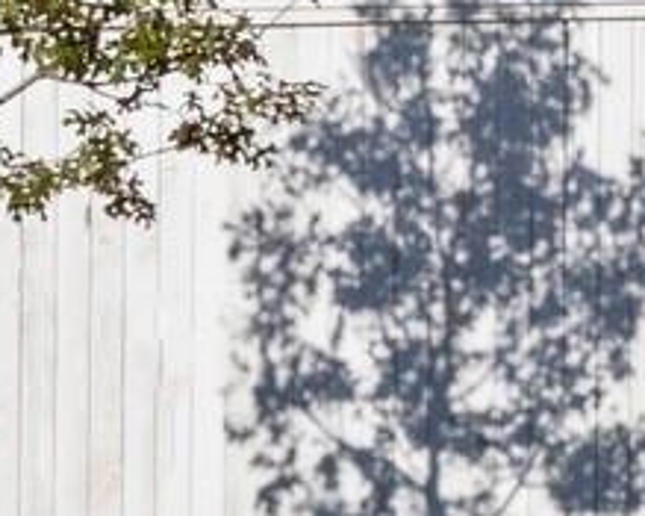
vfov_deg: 10.3
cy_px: -168
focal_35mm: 146
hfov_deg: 10.5
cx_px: 1742
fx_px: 2786
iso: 400
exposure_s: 1/1000
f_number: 8
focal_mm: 14
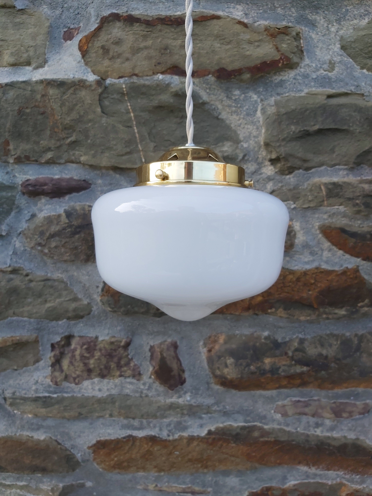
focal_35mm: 26
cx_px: 186
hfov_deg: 53.1
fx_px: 373
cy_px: 248
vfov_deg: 67.3
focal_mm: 3.92
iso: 64
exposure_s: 1/358
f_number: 1.7
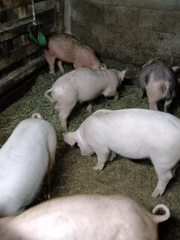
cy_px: 120
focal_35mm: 35
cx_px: 90
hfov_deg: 40.7
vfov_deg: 52.6
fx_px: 243
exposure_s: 1/25
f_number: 1.9
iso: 1499
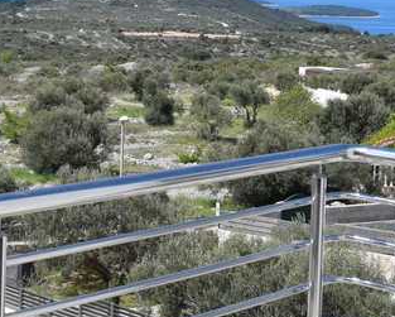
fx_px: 1135
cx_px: -1
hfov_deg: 19.2
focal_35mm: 97
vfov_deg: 15.6
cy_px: -3
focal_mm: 24
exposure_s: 1/400
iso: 200
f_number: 10
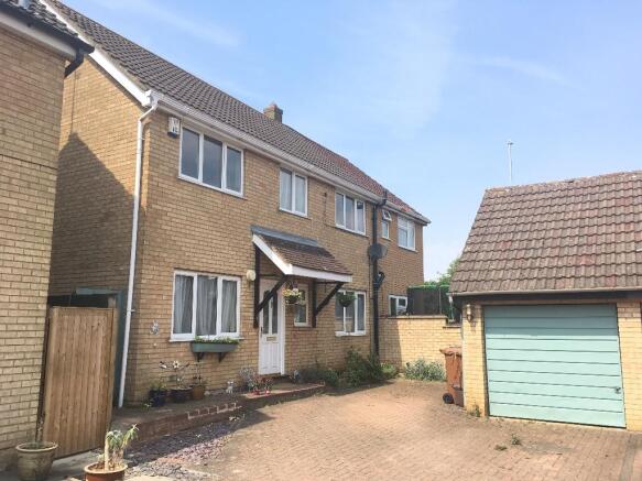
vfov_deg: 48.2
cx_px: 321
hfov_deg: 61.7
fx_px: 538
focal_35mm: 29
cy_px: 240
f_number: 2.2
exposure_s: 1/801
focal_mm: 4.15
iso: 25
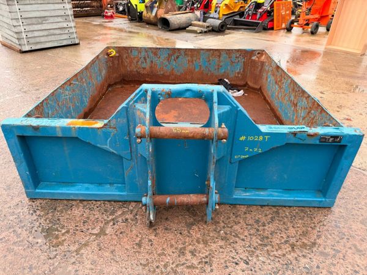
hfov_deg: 71.6
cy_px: 138
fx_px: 254
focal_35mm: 24
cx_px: 184
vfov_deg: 56.8
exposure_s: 1/294
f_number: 1.78
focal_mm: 6.76
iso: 64
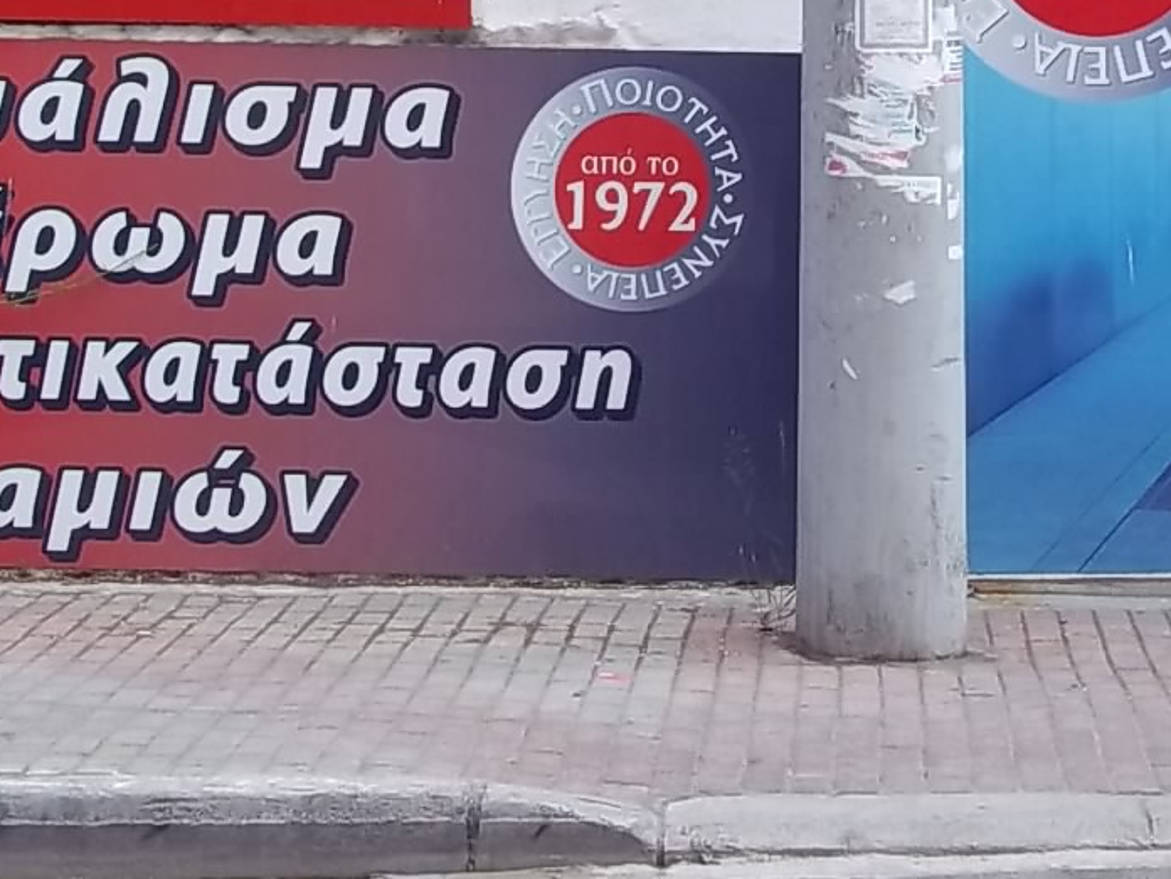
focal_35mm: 106
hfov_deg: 18.5
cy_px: -24
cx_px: 769
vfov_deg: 13.7
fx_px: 3586
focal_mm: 6.5
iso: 80
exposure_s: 1/80
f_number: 8
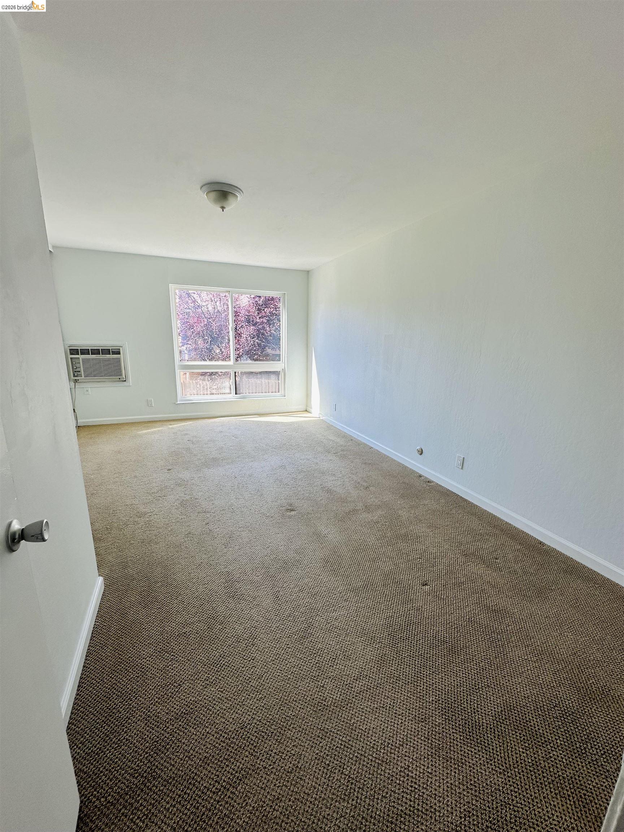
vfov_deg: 102.1
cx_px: 312
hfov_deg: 85.7
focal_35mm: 14
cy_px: 416
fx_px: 336
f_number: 2.2
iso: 40
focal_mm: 2.22
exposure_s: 1/145
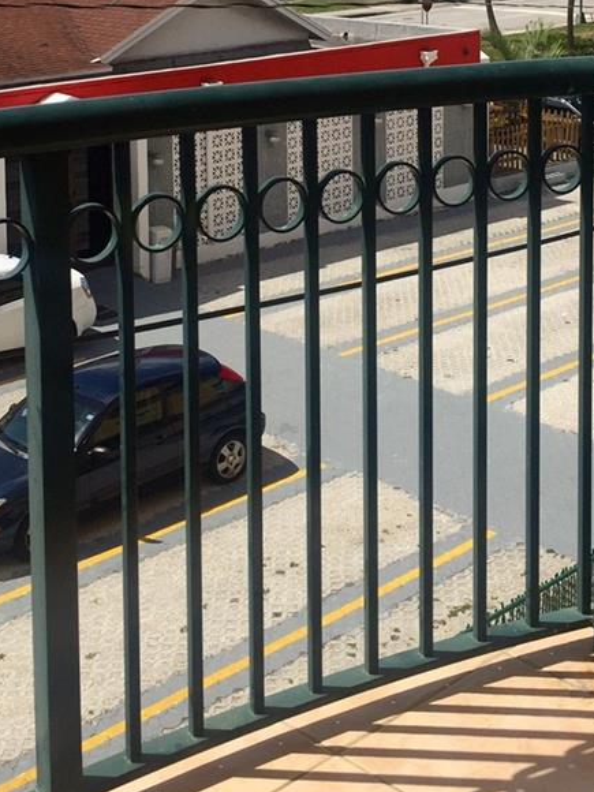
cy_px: 52
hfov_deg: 24.4
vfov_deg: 30.5
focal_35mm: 60
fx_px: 1373
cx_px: 344
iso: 32
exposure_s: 1/3300
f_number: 2.2
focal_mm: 4.15
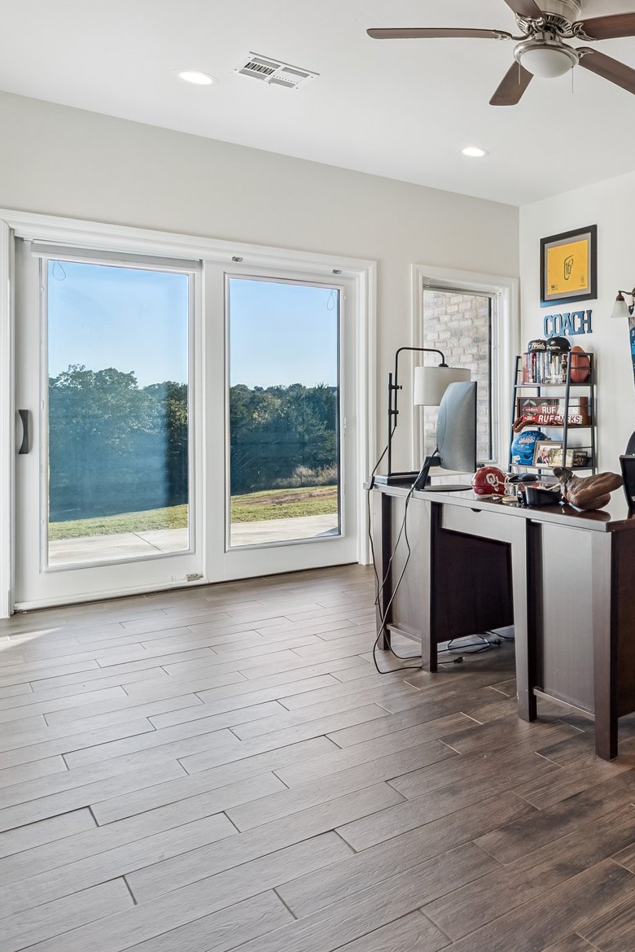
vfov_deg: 65.2
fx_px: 741
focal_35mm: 28
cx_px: 731
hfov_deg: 37.2
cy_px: 410
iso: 200
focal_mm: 16
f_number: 7.1
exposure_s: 1/160
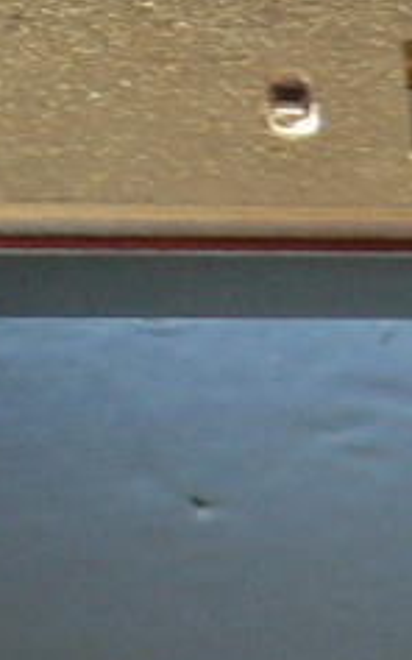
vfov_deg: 10.4
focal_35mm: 200
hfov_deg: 6.3
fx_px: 3595
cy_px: -19
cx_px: -560
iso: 100
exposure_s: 1/60
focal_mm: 5.8
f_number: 2.8
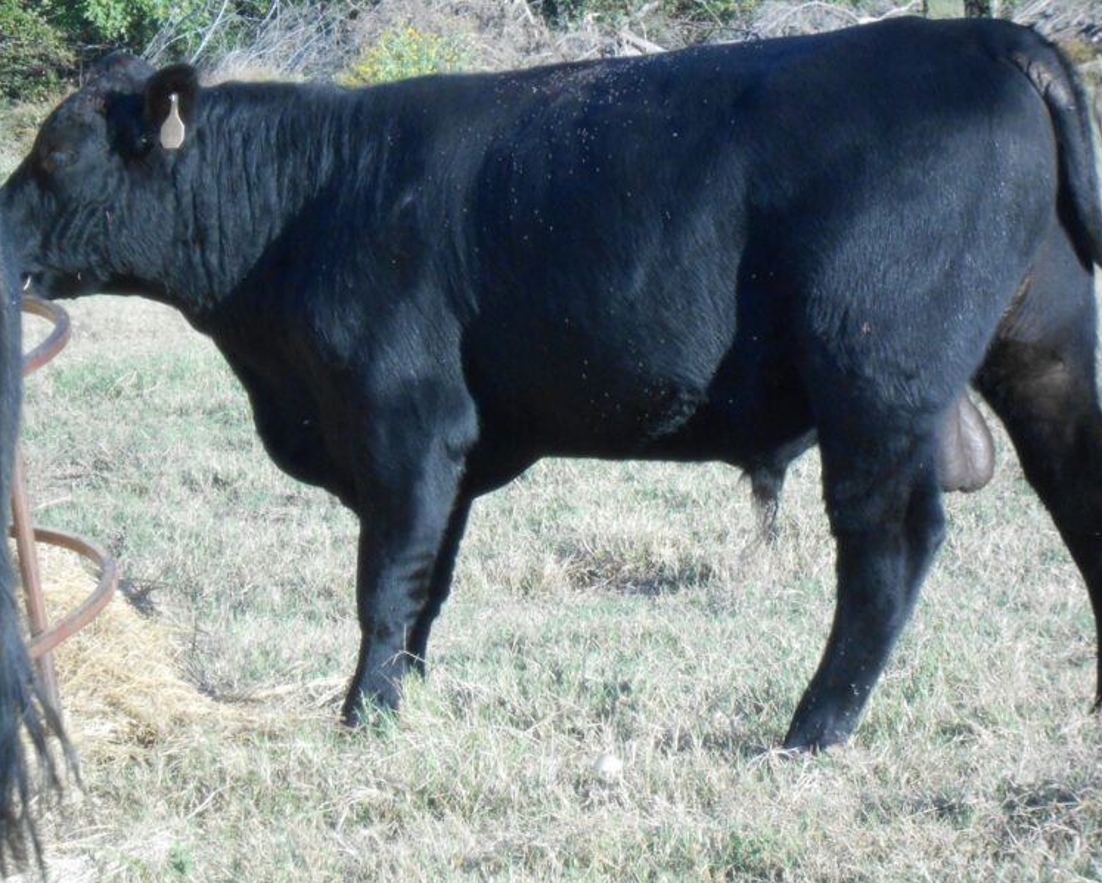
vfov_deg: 9.5
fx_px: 5318
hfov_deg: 11.8
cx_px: 518
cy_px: 442
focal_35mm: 163
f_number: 6.5
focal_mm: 27.6
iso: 400
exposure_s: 1/320
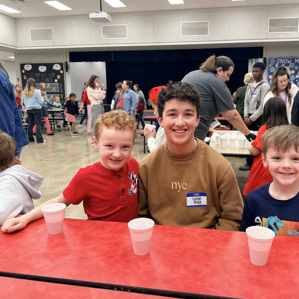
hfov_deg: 55.2
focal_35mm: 29
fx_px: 283
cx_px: 181
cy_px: 147
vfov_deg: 55.6
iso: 160
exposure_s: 1/60
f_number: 1.78
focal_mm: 6.76
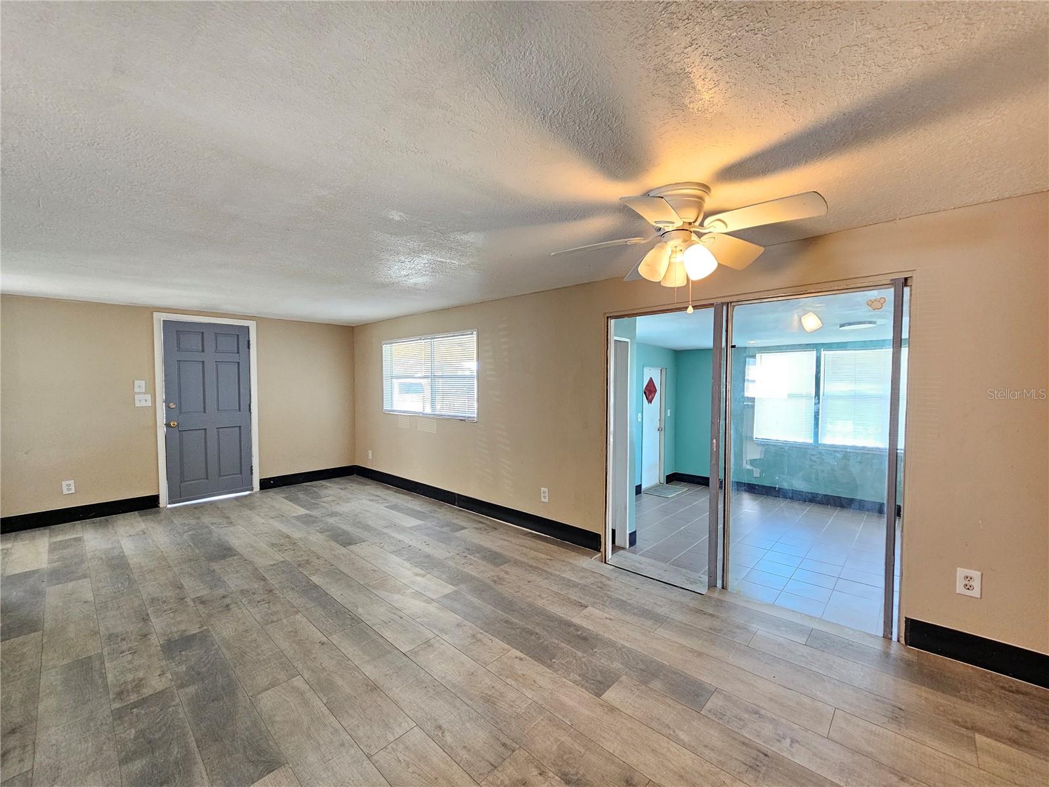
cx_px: 524
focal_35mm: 13
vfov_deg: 89.9
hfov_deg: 106.2
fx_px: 394
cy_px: 394
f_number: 2.2
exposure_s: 1/30
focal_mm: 2.2
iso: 320
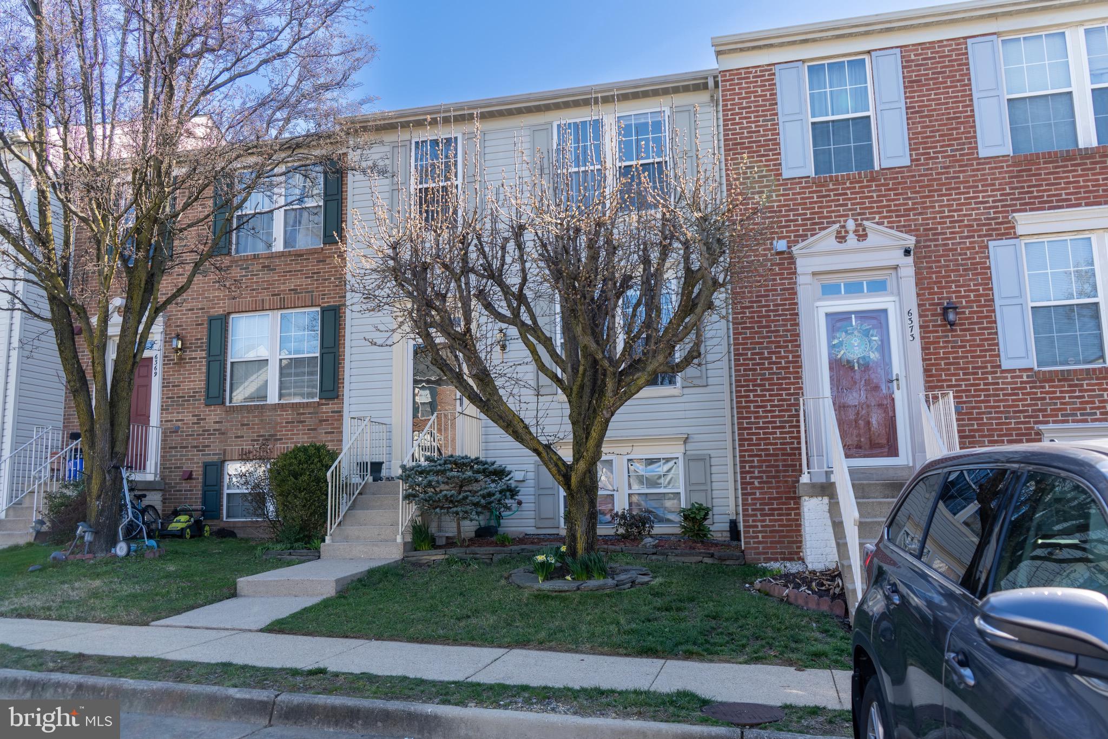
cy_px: 370
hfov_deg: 65.5
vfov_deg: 46.4
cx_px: 554
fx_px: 862
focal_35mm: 28
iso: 100
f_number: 3.5
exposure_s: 1/1250
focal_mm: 28
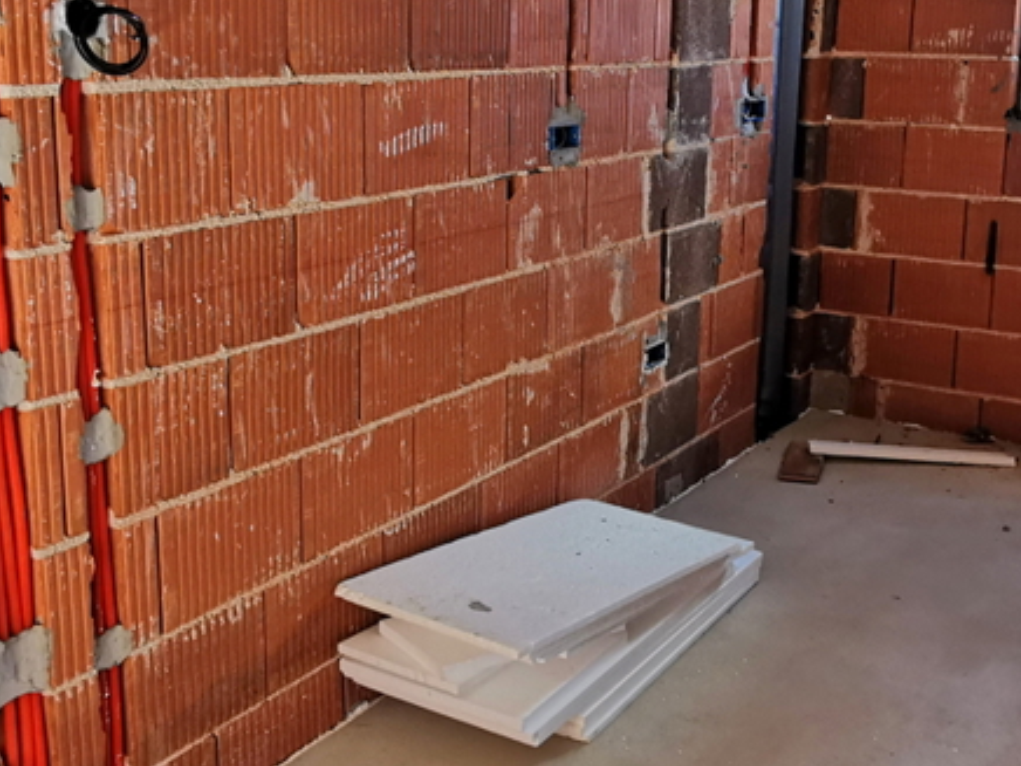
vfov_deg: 32.8
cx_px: 562
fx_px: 1298
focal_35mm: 44
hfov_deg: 42.9
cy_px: 307
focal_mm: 2.35
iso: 160
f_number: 2.2
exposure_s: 1/60
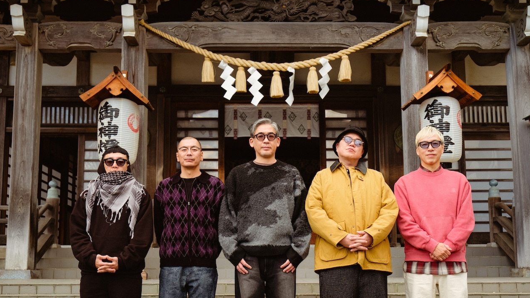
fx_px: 675
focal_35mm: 48
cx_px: 266
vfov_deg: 24.9
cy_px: 167
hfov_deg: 42.9
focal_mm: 30.2
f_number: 5.6
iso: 640
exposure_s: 1/250
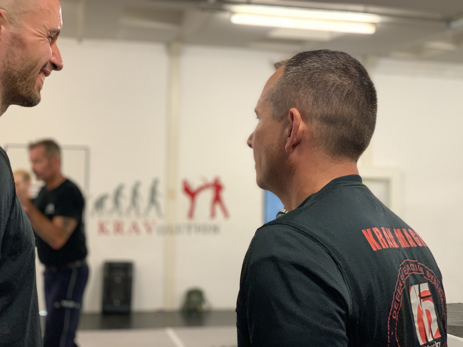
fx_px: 696
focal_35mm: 52
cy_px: 174
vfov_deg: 28.0
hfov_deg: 36.8
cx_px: 232
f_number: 2.4
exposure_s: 1/50
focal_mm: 6
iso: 200
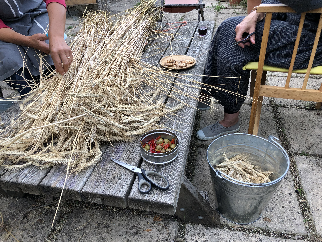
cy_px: 121
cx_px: 161
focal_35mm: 28
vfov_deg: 49.7
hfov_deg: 63.4
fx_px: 260
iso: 50
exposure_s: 1/120
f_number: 1.8
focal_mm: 4
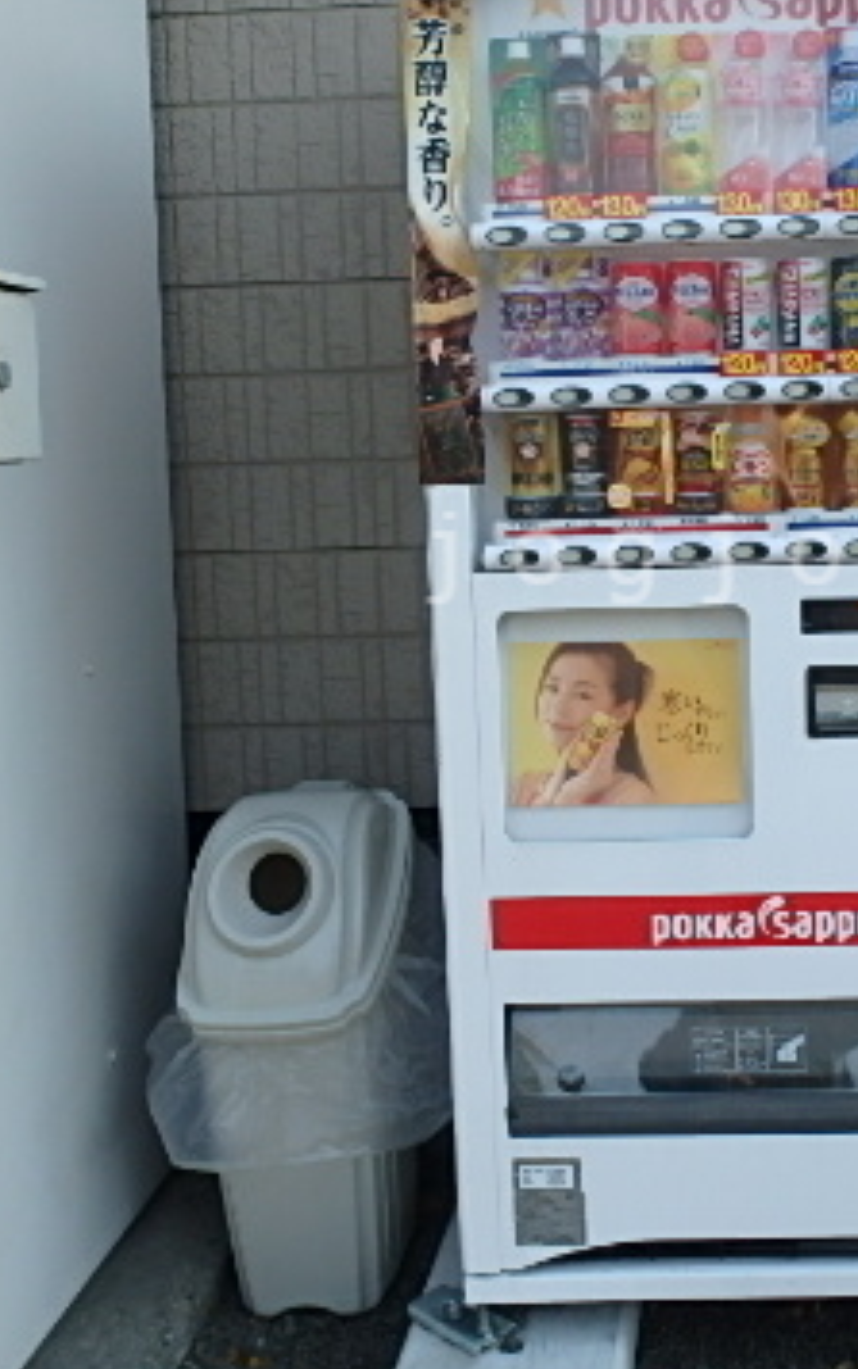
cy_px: 558
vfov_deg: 49.0
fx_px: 1494
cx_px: 689
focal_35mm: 40
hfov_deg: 31.2
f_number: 3.5
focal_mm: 3.7
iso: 125
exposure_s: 1/400
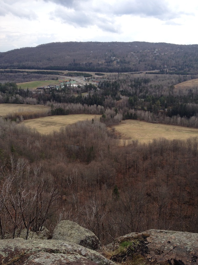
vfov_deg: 52.6
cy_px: 132
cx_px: 99
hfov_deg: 40.7
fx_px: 267
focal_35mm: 35
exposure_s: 1/1126
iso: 50
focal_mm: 4.28
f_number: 2.4
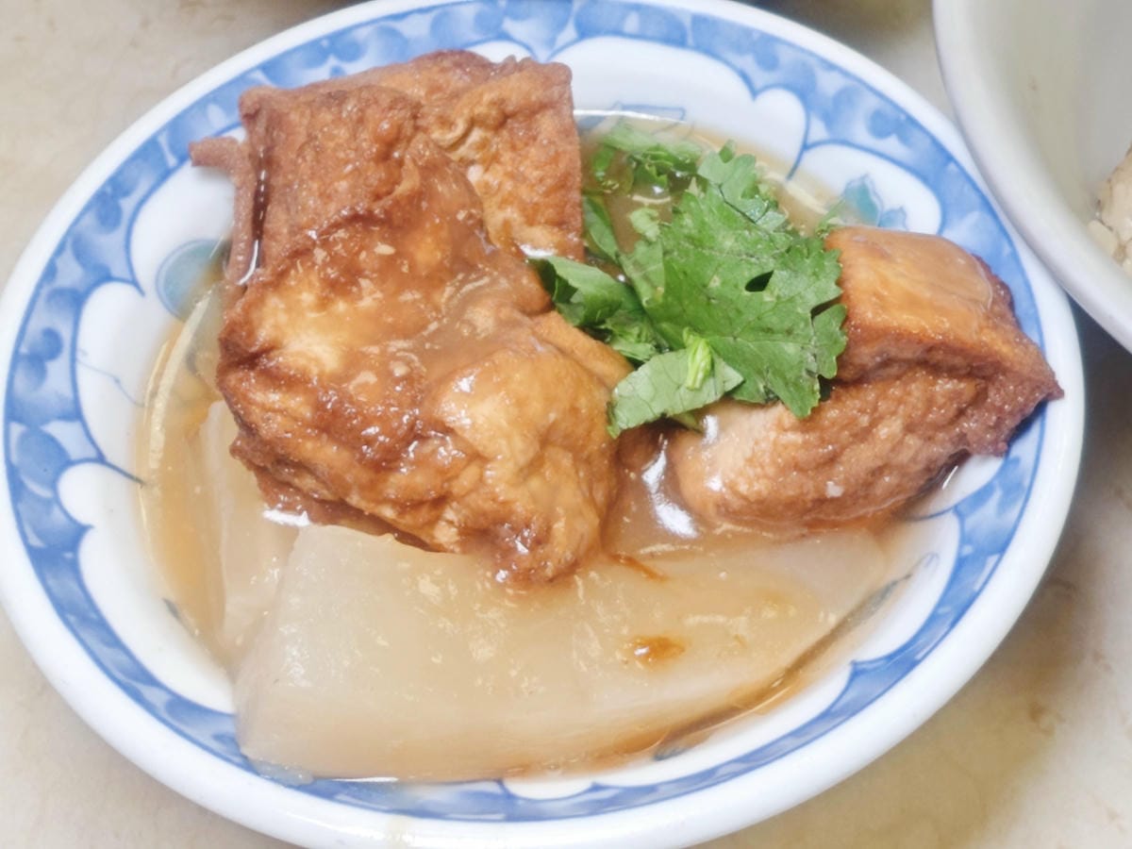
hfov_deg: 41.2
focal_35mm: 46
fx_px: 1504
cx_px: 566
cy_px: 424
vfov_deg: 31.5
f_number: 1.8
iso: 64
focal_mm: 2.03
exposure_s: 1/120
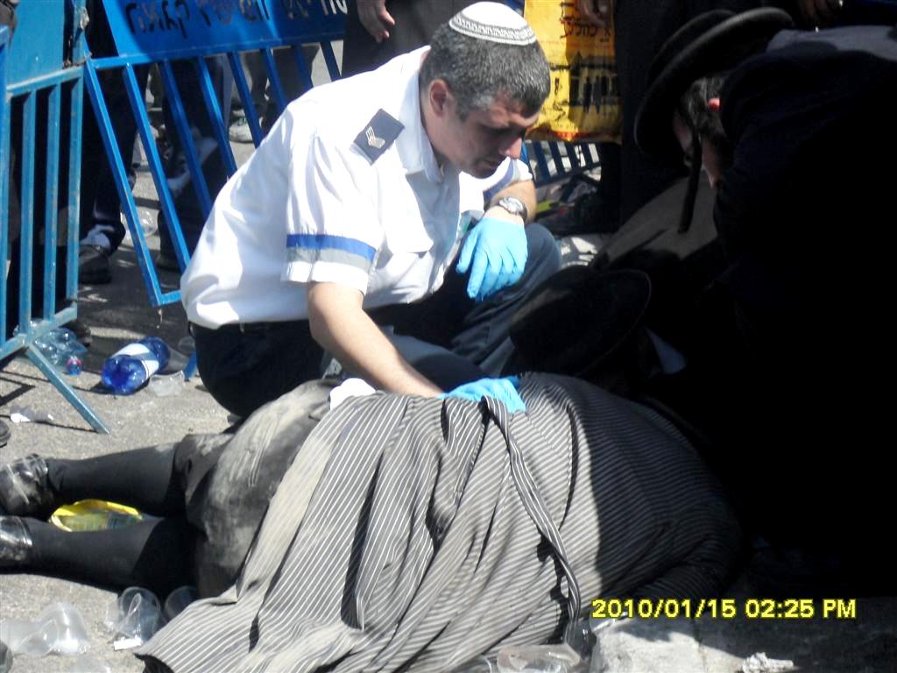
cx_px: 448
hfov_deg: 17.3
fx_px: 2954
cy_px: 336
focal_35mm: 114
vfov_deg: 13.0
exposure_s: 1/350
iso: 80
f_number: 5.2
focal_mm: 18.9
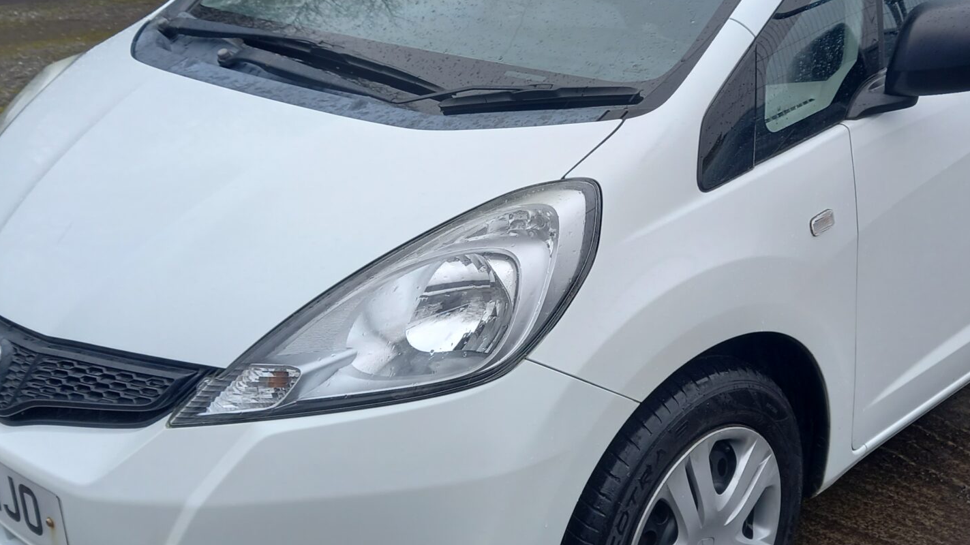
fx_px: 1260
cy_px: 246
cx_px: 592
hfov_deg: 41.9
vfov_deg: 24.4
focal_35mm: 49
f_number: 2
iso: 25
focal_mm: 4.6
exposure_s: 1/212
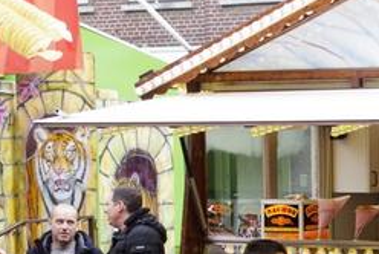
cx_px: 552
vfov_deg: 11.7
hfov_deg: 16.2
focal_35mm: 116
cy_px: 240
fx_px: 1223
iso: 800
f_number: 8
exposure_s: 1/200
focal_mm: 24
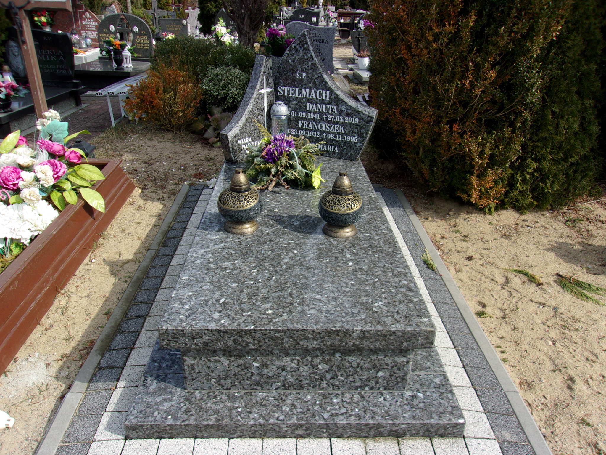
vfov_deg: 51.4
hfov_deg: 65.3
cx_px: 303
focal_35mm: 27
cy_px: 228
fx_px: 473
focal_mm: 4.9
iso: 80
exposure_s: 1/70
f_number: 10.4
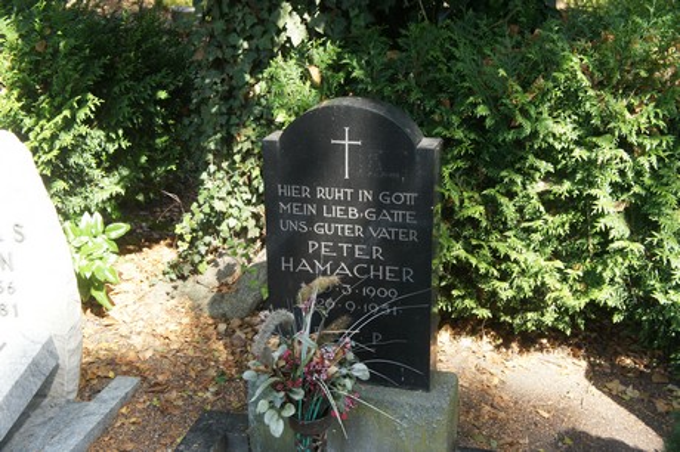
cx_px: 340
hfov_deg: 41.1
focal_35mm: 48
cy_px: 226
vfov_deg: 28.0
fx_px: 906
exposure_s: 1/250
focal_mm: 32
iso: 500
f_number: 5.6
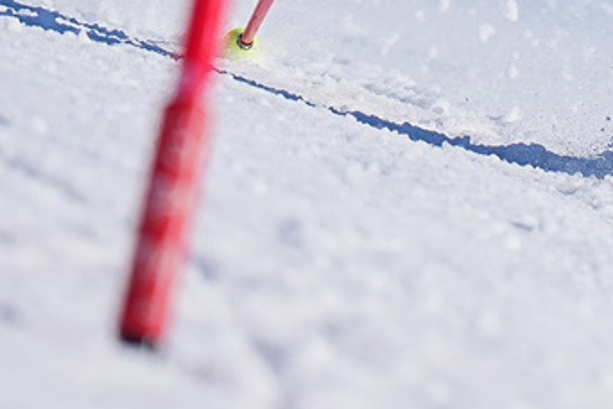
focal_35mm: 1221
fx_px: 20789
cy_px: -223
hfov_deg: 1.7
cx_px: 997
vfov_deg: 1.1
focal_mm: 163
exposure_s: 1/4000
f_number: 2.8
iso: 100
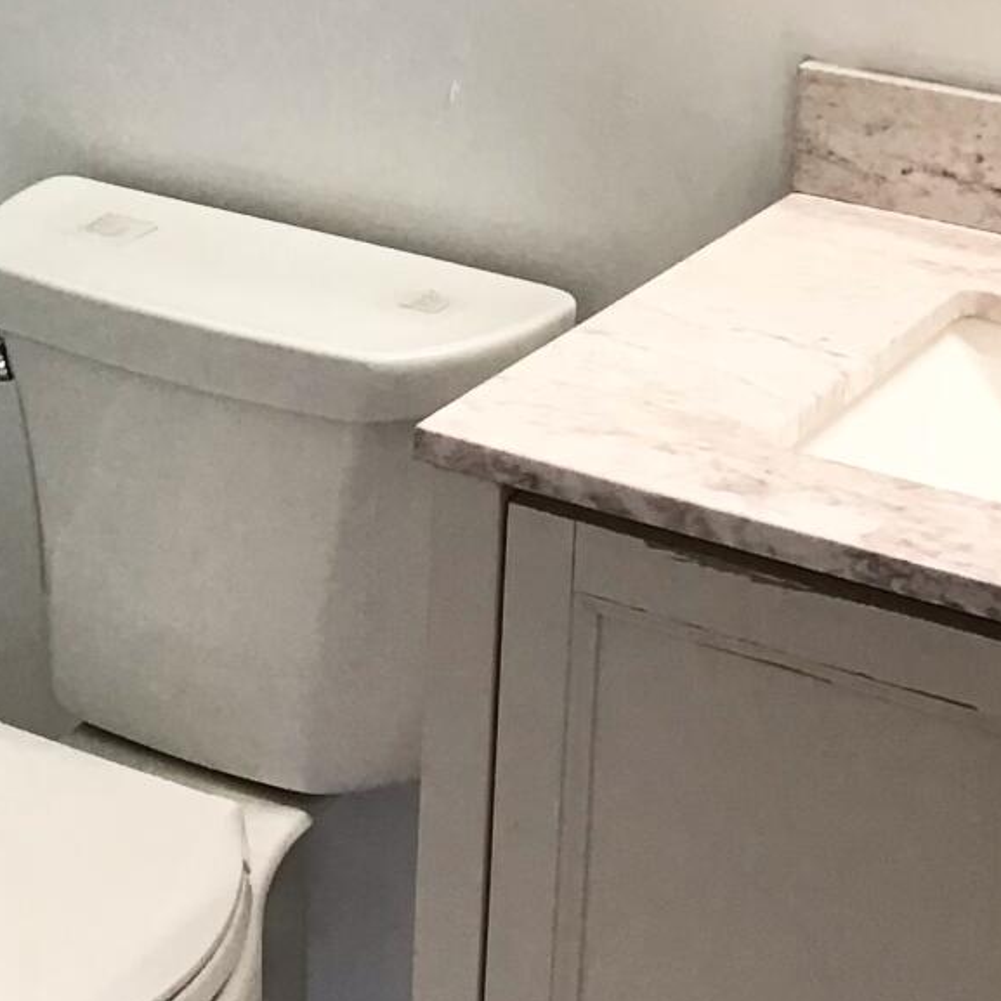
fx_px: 3108
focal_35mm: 95
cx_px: -40
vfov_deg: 17.7
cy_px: -87
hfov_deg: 17.8
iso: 32
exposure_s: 1/40
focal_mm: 3.3
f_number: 2.4
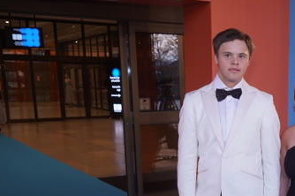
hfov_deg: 31.7
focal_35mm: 60
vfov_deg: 21.9
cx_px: 270
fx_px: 491
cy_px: 185
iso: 400
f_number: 5
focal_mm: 29
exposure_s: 1/125
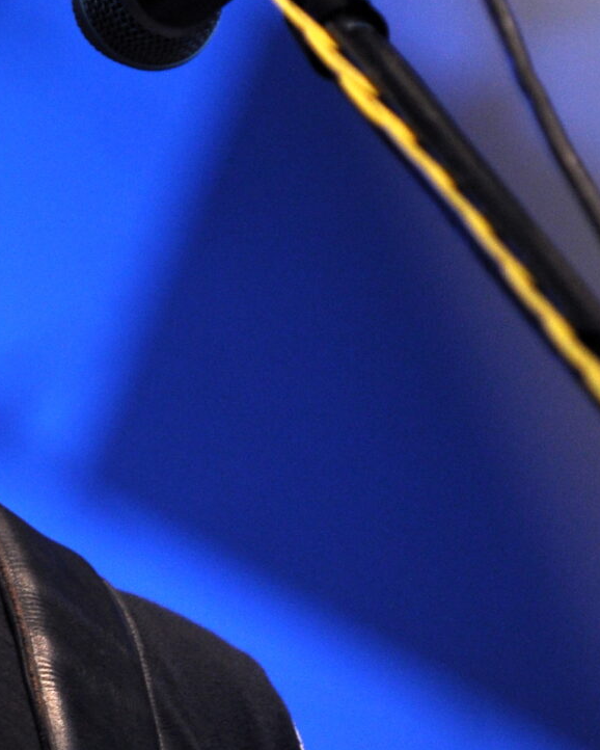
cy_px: 385
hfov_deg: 2.3
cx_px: -59
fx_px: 14925
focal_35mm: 673
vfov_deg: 2.9
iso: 500
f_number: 2.8
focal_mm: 135
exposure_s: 1/400
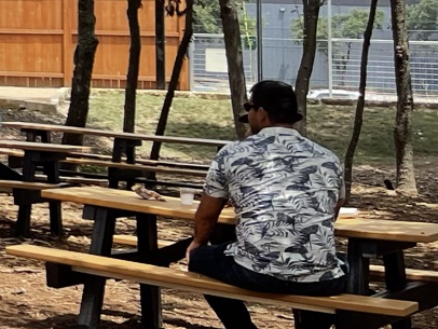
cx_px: -620
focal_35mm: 131
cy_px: -128
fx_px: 1659
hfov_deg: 12.0
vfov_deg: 11.0
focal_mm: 5.1
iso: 32
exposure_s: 1/1238
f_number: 1.6
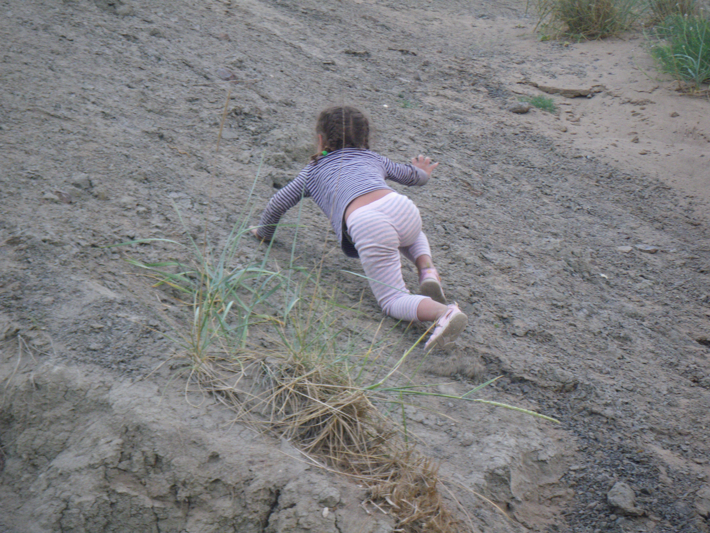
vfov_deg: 12.9
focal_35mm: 115
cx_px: 355
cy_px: 266
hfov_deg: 17.1
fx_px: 2359
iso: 200
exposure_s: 1/160
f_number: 5.2
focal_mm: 20.6
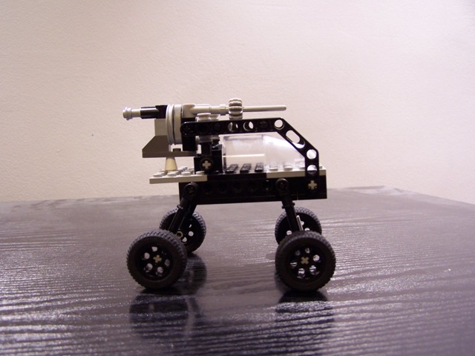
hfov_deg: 49.0
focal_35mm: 38
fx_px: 521
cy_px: 178
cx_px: 238
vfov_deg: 37.7
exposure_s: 1/10
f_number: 2.8
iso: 140
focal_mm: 6.3
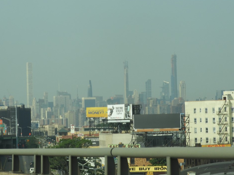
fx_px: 1399
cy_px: 76
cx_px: 83
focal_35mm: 207
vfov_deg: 7.2
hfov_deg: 9.6
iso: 100
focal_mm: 24.2
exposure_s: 1/640
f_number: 5
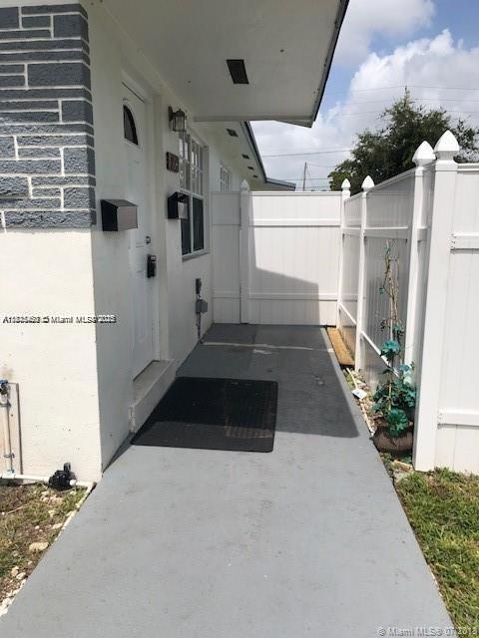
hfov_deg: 49.7
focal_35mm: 28
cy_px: 319
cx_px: 240
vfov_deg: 63.4
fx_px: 517
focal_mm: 3.99
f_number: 1.8
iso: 20
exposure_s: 1/3472
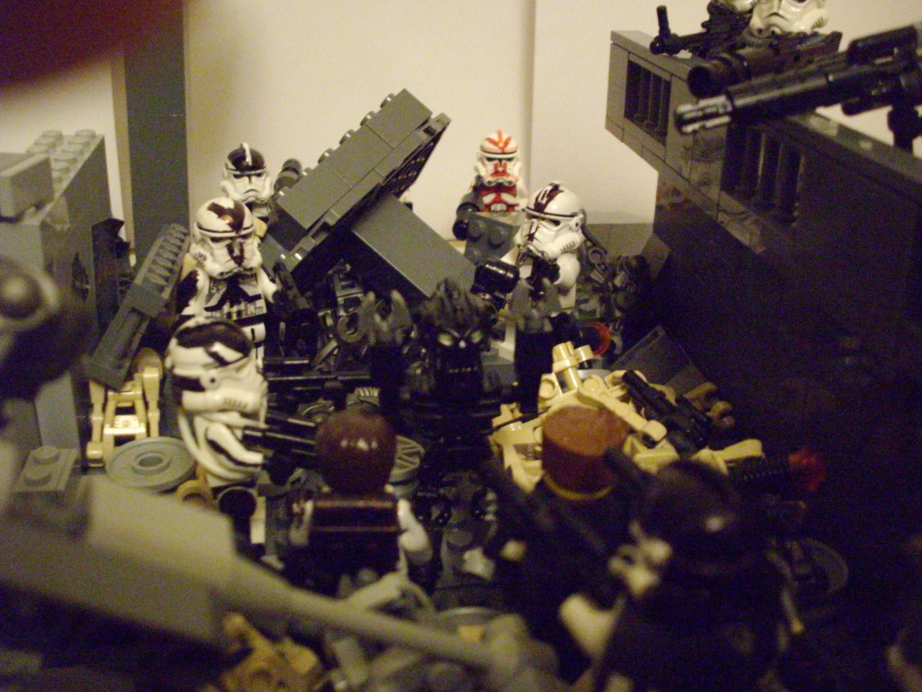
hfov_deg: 50.1
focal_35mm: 37
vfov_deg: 38.7
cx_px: 461
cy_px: 346
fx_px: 985
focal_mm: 6.2
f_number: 2.8
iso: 1000
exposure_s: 1/15
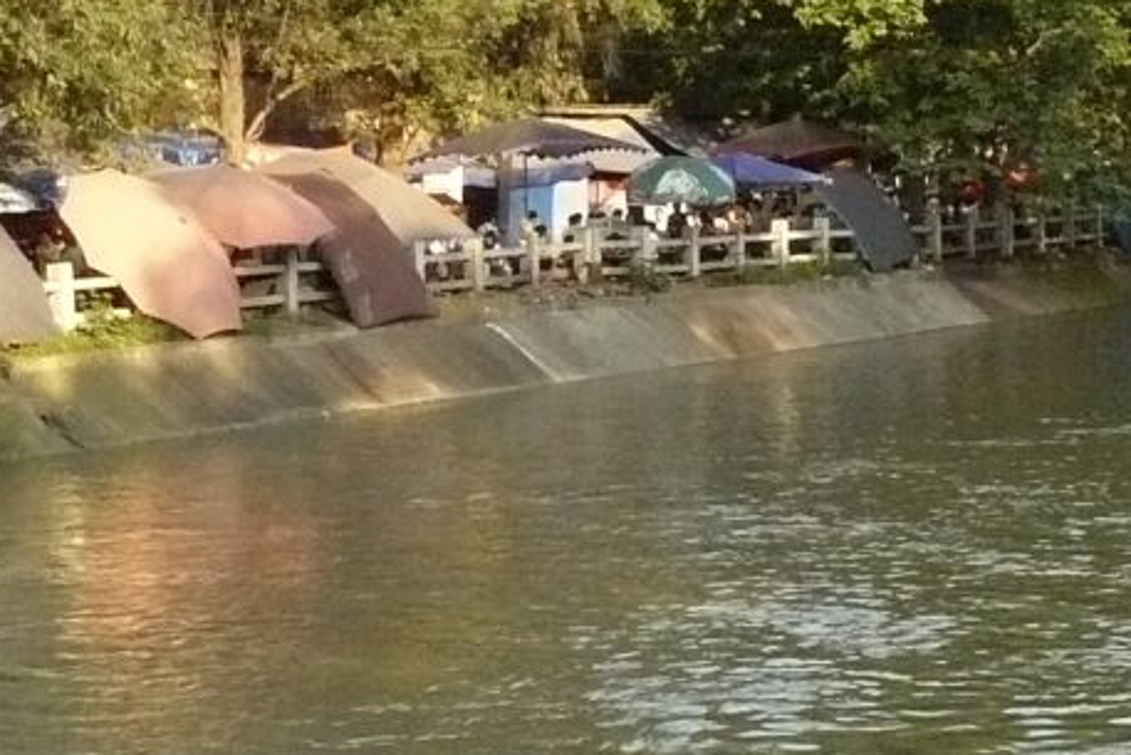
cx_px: 817
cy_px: 515
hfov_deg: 17.3
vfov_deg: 11.6
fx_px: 3708
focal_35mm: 118
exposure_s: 1/250
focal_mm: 6
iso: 400
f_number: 5.6
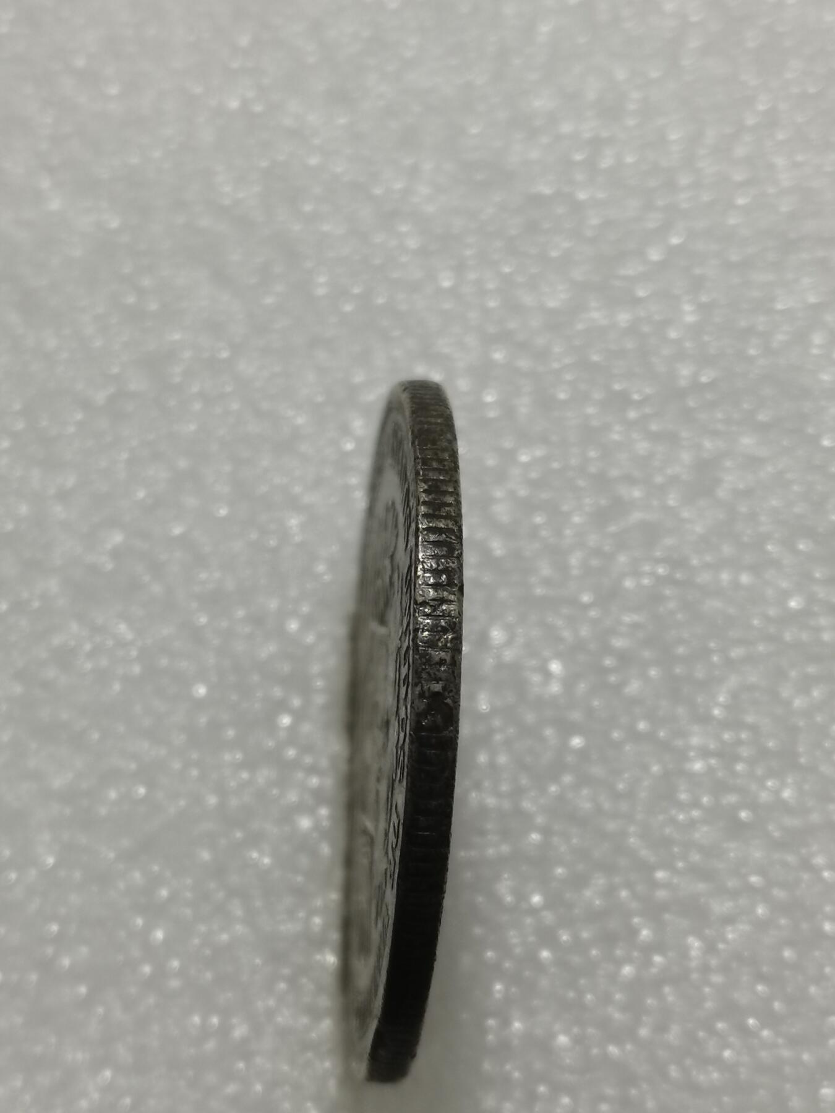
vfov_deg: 29.0
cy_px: 556
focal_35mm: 67
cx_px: 418
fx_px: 2155
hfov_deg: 21.9
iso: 80
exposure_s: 1/100
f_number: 1.8
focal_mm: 5.58
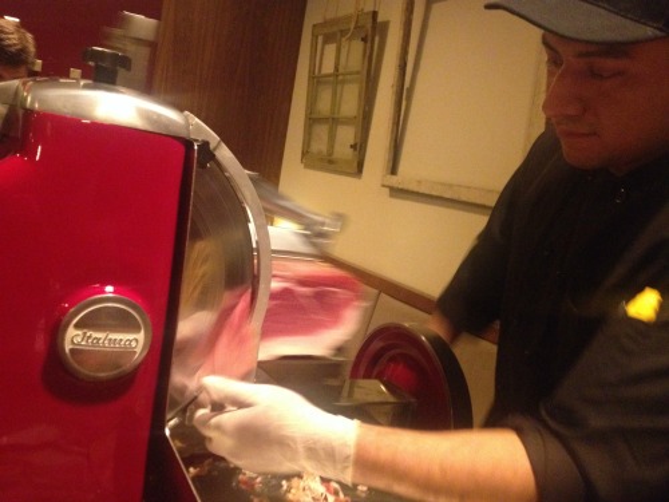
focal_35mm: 35
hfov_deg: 52.6
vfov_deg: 40.7
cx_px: 334
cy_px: 251
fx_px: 676
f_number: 2.4
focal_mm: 4.28
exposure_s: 1/15
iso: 500
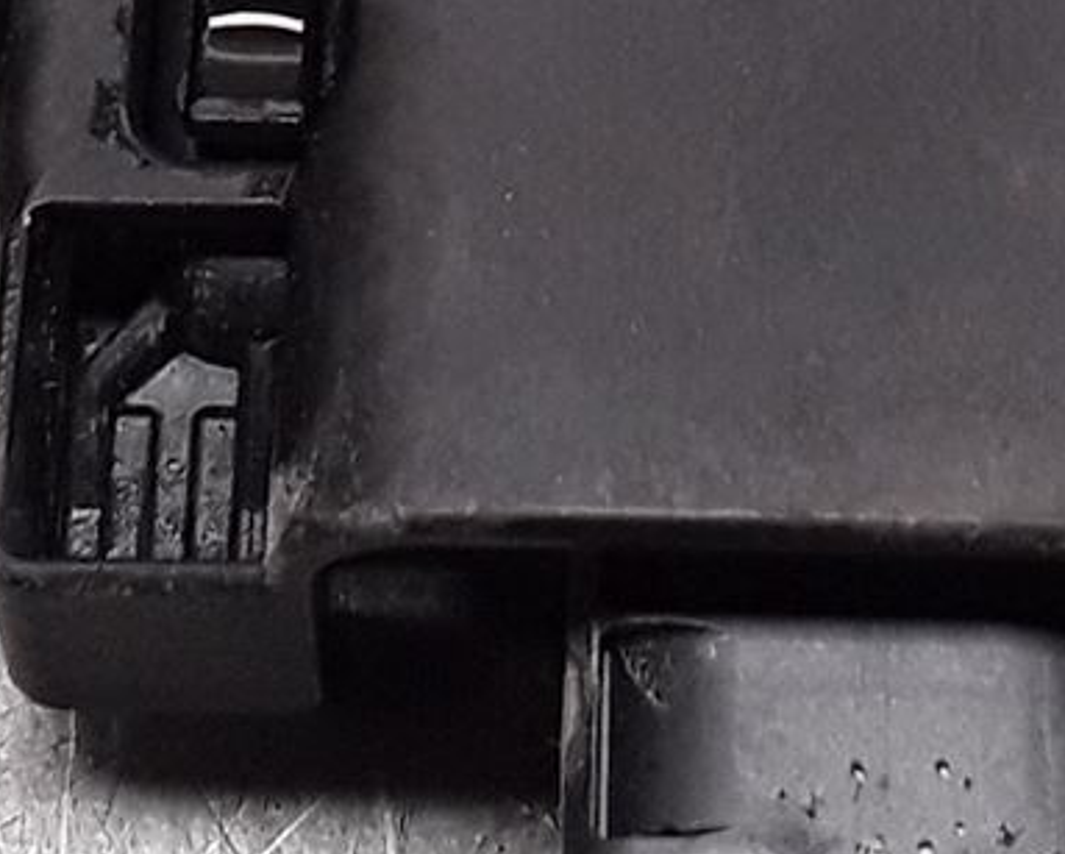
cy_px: -540
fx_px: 4605
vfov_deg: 10.1
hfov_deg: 13.2
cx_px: 628
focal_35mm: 146
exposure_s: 1/50
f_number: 1.9
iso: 50
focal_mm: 2.91
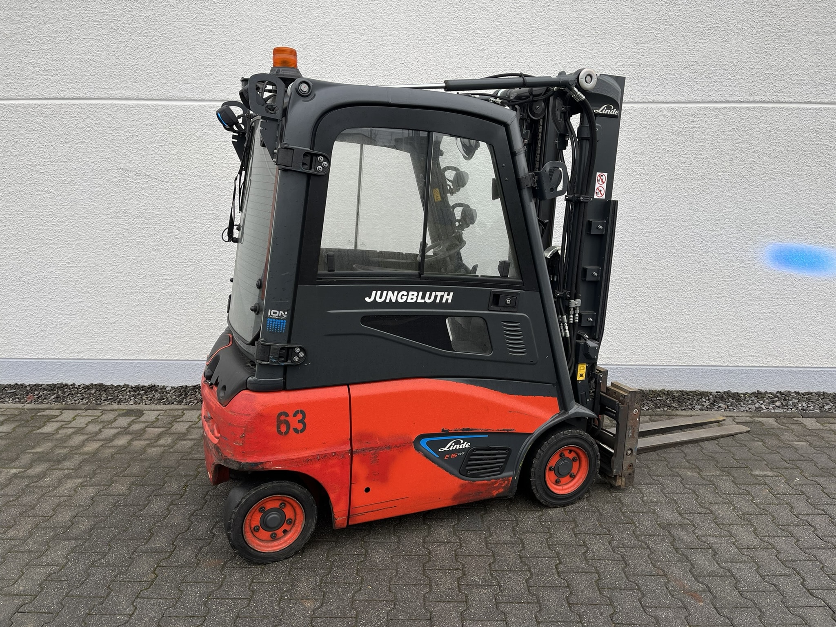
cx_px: 418
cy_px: 314
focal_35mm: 26
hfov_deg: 67.3
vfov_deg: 53.1
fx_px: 628
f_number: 1.6
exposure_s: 1/122
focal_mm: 5.1
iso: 40
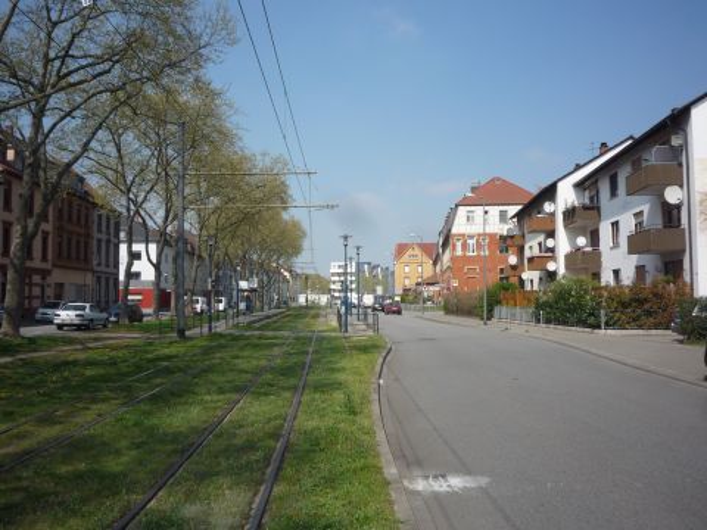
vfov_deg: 44.2
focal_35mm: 32
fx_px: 654
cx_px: 354
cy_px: 265
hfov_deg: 56.8
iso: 100
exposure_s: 1/400
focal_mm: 5.2
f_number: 5.6
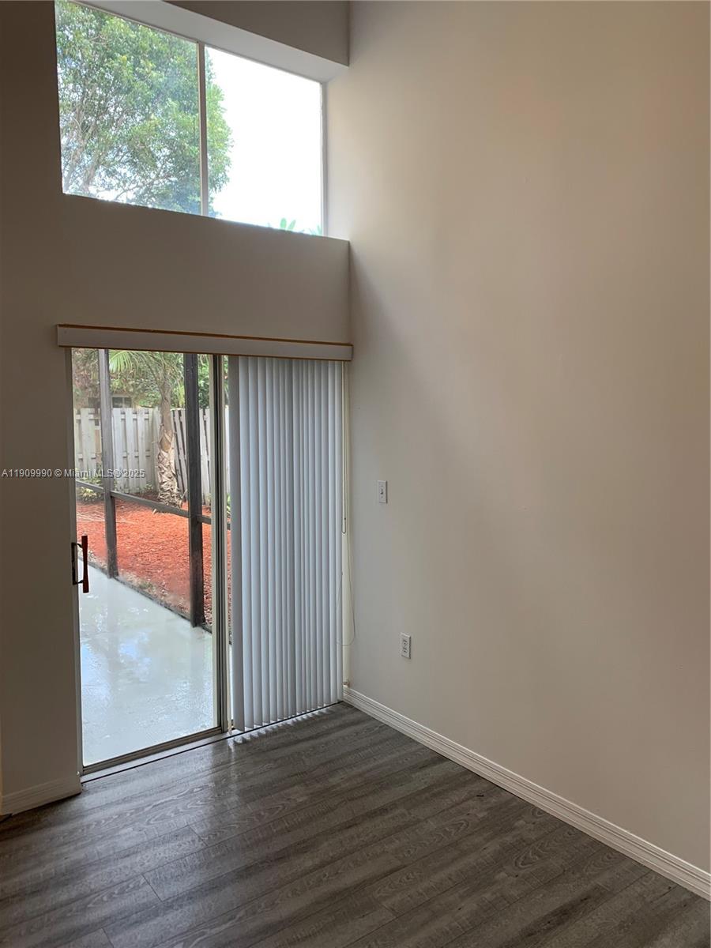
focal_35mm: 26
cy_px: 474
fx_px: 712
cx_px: 356
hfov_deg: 53.1
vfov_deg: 67.3
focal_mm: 4.25
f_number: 1.8
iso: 50
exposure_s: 1/60
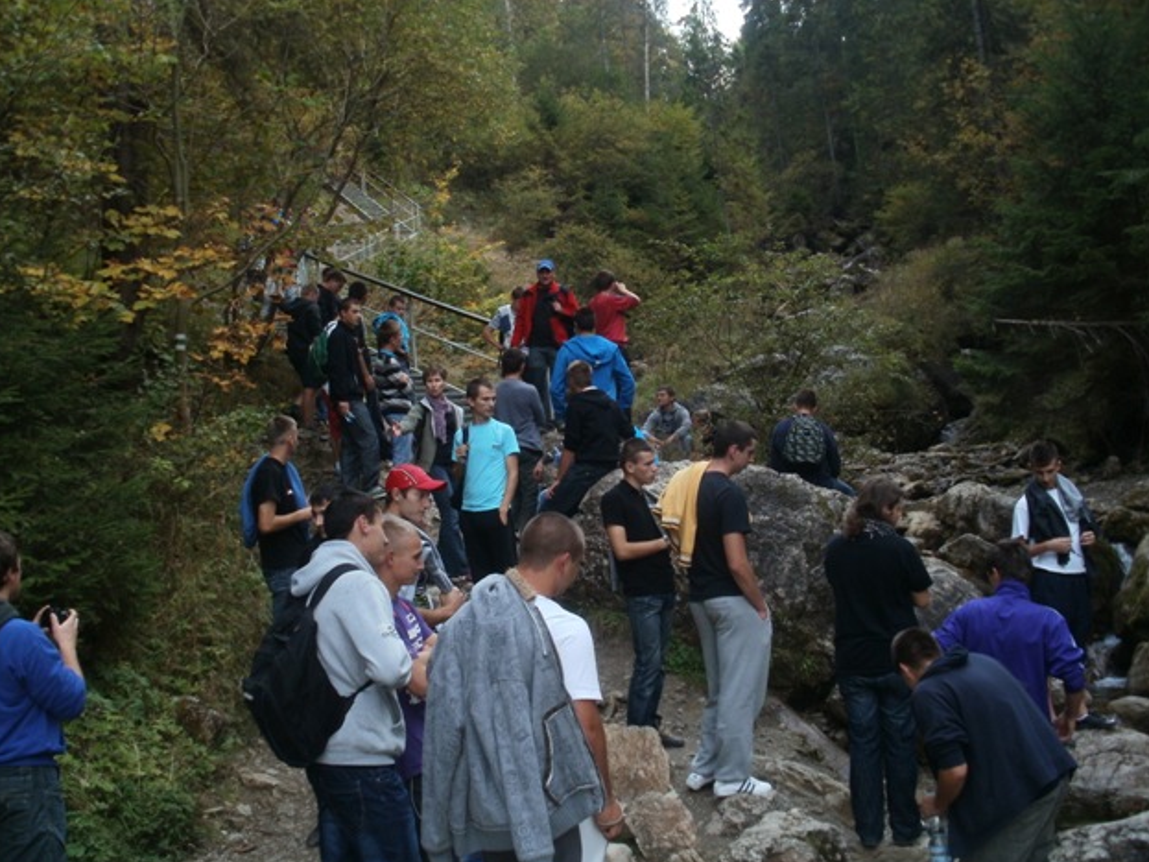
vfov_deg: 38.7
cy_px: 441
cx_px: 570
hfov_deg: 50.1
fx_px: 1228
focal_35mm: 37
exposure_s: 1/125
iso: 100
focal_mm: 6.3
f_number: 3.5
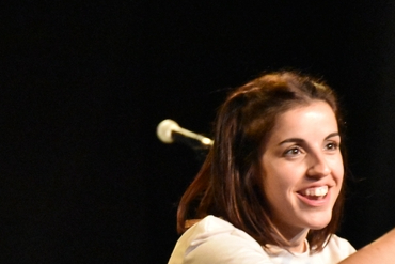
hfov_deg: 5.4
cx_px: 199
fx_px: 4206
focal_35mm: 383
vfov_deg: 3.6
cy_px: 219
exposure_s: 1/125
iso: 10000
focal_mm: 105
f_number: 5.6
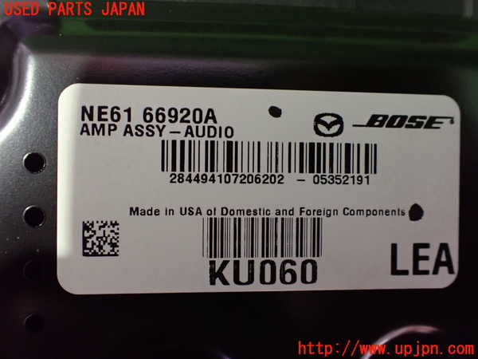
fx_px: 414
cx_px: 239
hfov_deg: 60.0
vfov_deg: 46.8
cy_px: 180
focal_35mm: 30
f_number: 2.3
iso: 1250
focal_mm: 5.4
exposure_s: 1/30
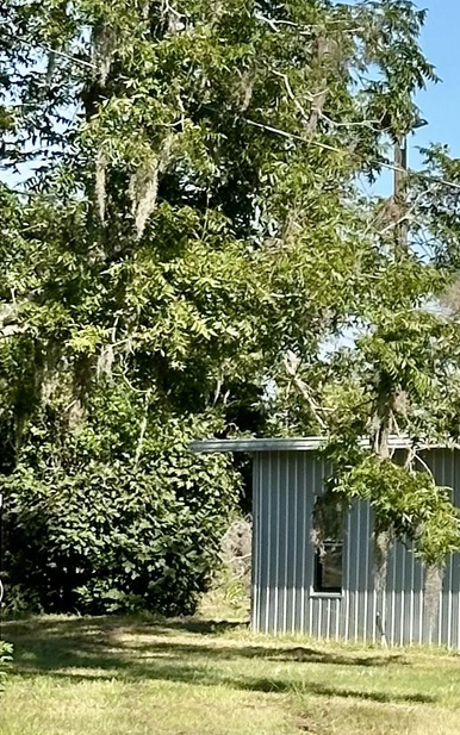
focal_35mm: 190
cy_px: 568
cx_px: 978
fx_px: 3808
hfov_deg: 6.7
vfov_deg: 11.0
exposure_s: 1/3058
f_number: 1.78
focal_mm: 6.86
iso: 64
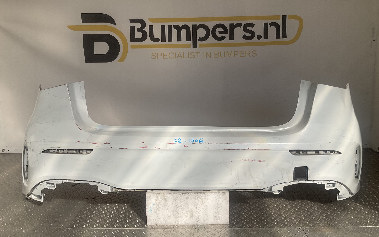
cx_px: 189
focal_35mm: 31
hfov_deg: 61.2
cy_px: 120
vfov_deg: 40.6
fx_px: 320
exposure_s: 1/2667
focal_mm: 3
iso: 25
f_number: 1.8
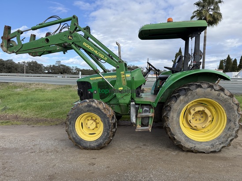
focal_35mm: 24
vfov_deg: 56.8
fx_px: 168
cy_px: 90
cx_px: 121
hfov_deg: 71.6
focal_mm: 6.76
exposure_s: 1/1901
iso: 100
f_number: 1.78
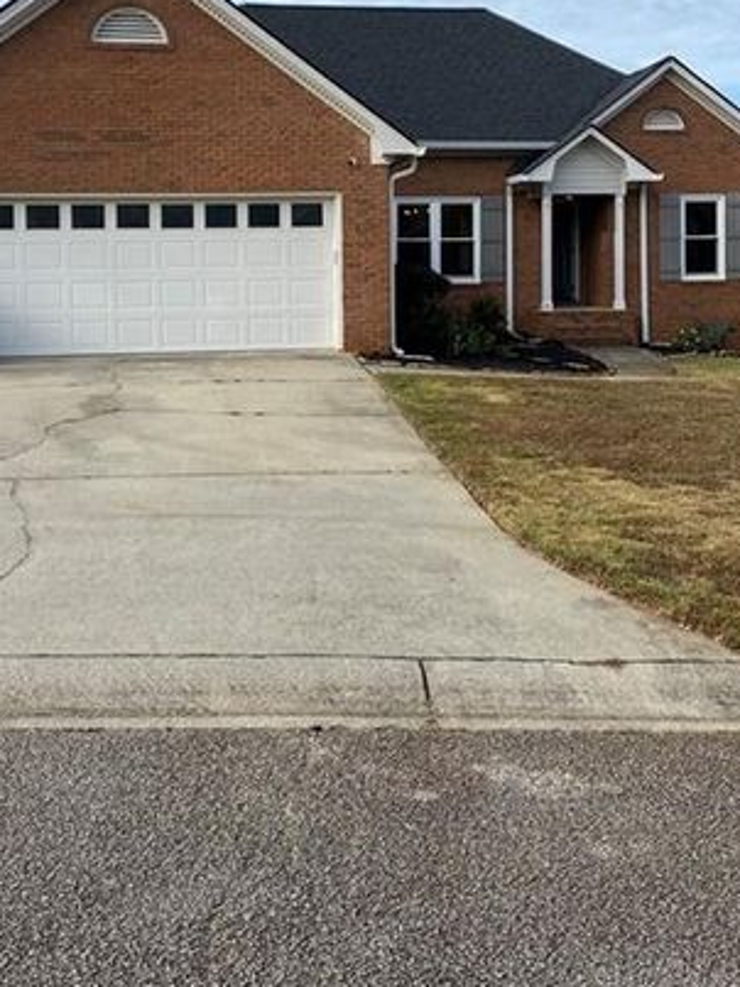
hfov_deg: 33.6
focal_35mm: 43
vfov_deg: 43.0
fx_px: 1226
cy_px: 298
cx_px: 370
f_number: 1.8
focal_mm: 4.25
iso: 32
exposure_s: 1/2141
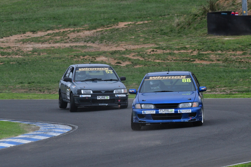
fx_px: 3034
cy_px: 84
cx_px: 126
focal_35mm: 435
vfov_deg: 3.2
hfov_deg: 4.7
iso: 2000
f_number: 10
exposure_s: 1/640
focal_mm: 290
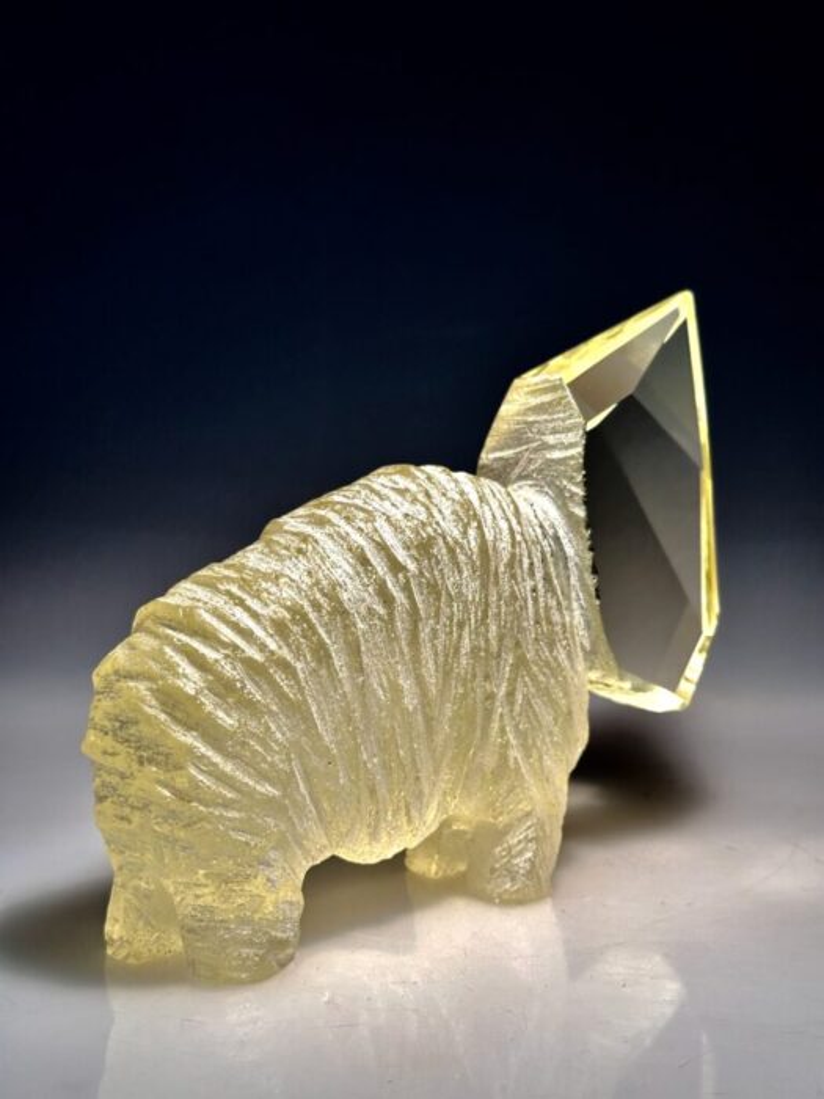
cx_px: 412
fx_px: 1523
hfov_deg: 30.3
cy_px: 550
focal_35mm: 48
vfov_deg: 39.7
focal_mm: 6.86
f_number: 1.78
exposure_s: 1/463
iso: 64
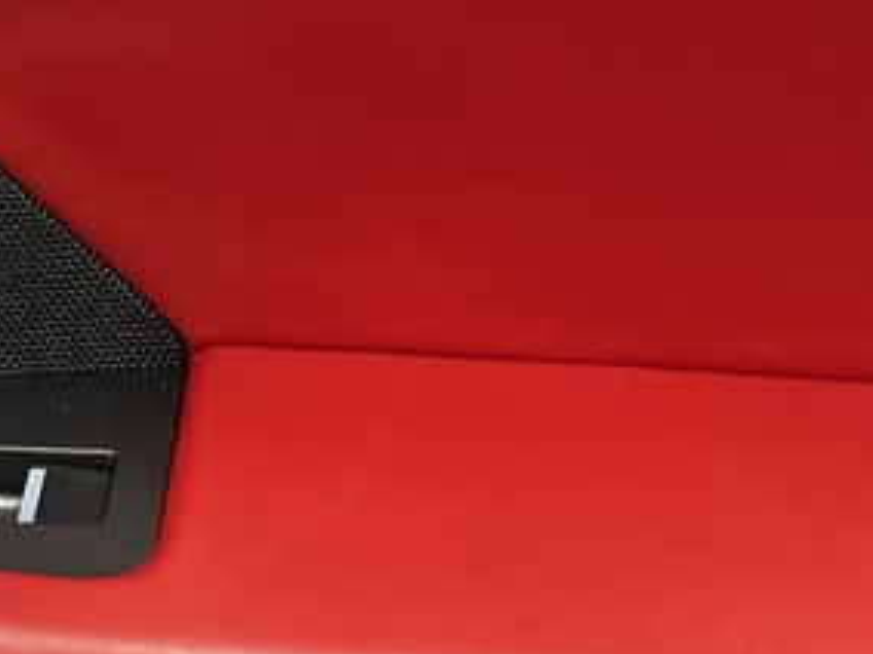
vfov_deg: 12.0
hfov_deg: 15.6
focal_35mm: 122
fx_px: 3075
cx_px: -176
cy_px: 9
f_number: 1.78
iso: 1000
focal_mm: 6.86
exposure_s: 1/40
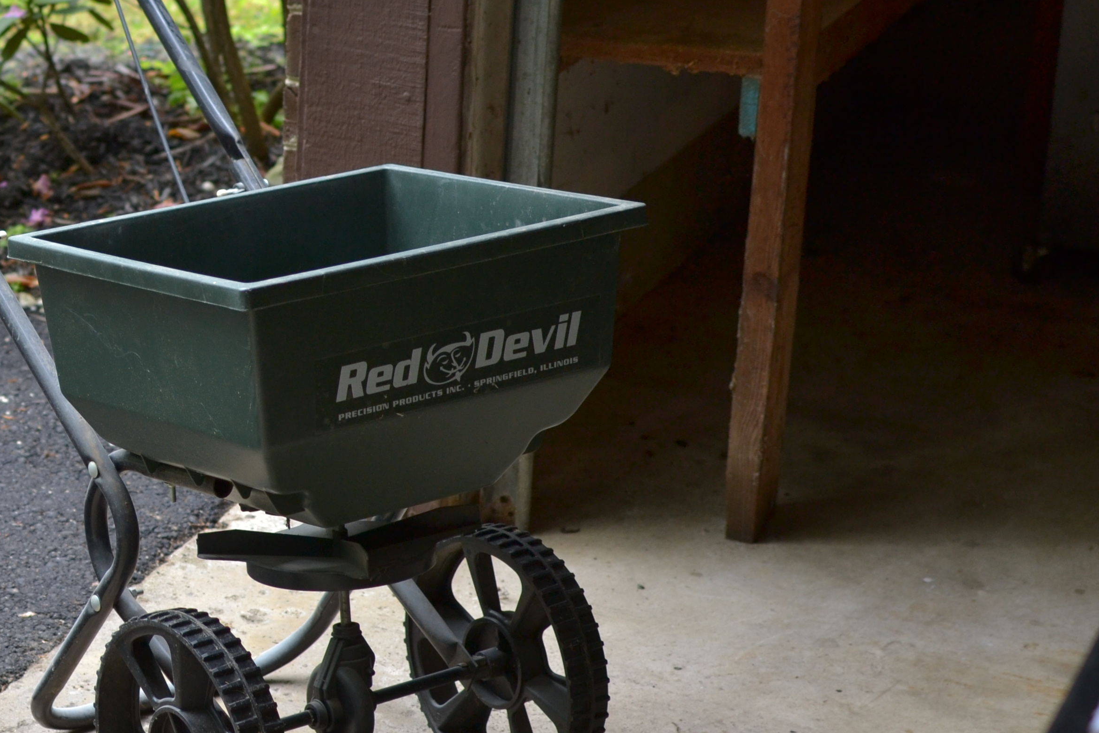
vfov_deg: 13.3
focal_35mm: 103
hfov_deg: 19.5
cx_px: 109
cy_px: 344
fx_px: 3144
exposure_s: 1/125
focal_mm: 35
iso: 200
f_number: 3.2
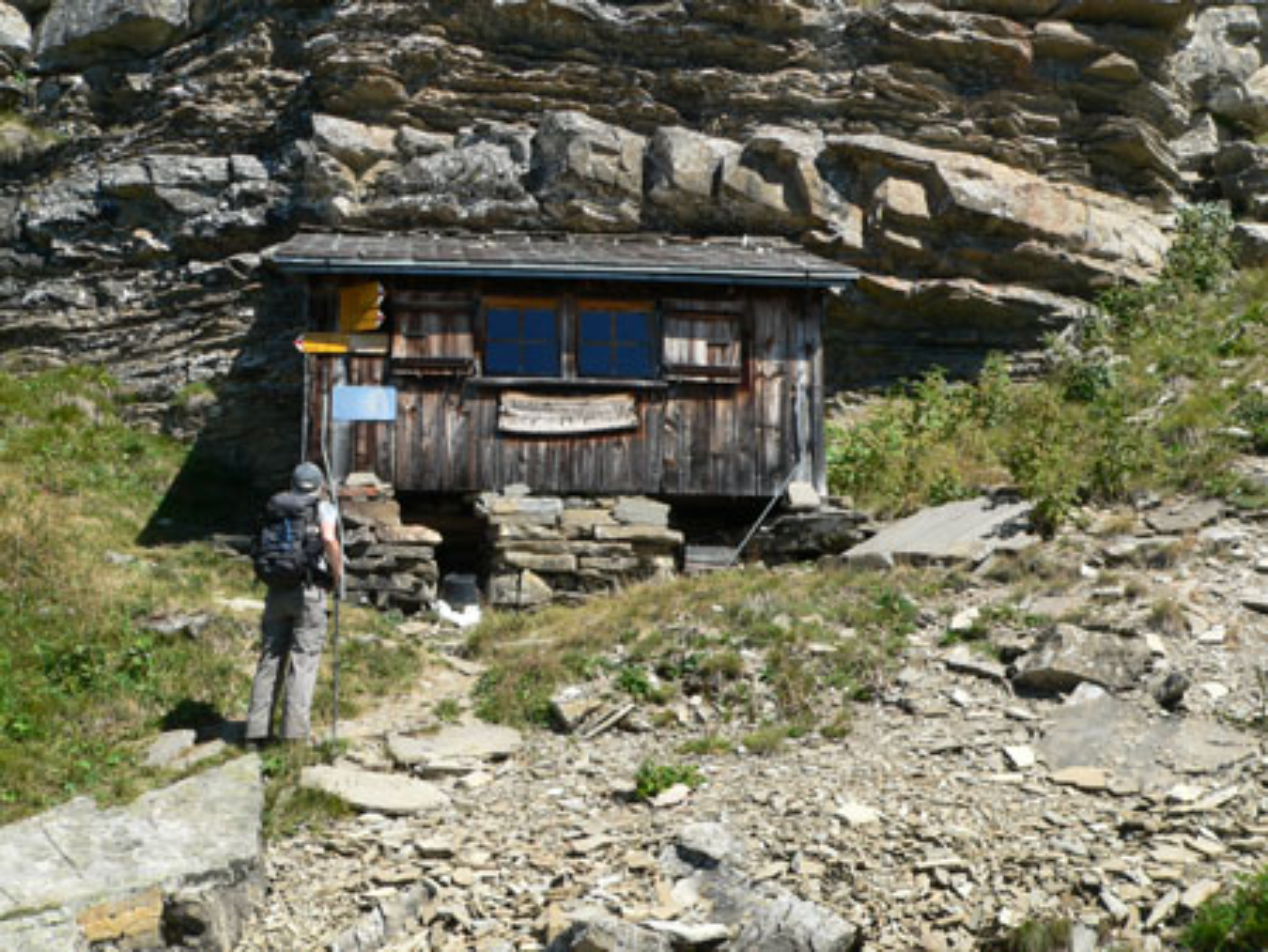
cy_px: 476
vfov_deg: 28.6
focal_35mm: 51
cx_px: 634
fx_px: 1869
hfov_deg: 37.5
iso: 80
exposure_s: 1/500
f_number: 4
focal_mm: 8.5
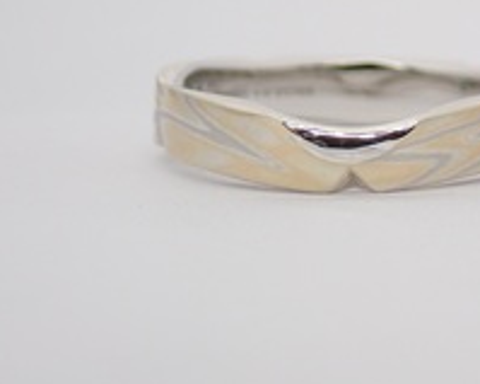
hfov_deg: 11.2
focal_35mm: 170
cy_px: 110
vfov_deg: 9.1
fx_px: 2414
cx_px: 519
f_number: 4.1
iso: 200
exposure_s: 1/125
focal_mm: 13.65
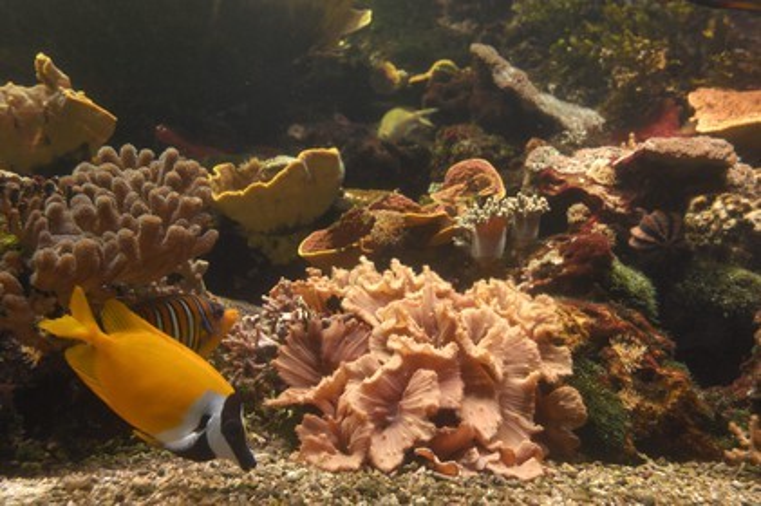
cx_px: 380
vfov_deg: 36.8
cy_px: 253
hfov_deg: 53.2
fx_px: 760
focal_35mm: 36
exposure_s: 1/40
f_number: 6.3
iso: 400
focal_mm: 24
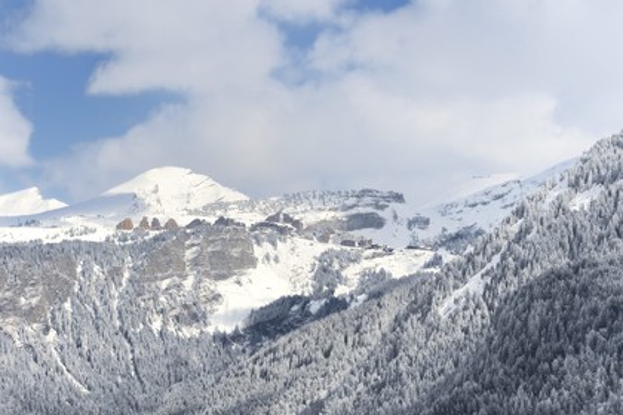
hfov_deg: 18.6
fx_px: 1903
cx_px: 312
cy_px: 208
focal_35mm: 110
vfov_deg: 12.5
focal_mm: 110
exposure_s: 1/800
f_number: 10
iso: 200
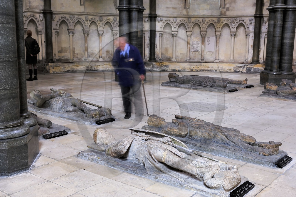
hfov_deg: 46.4
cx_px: 148
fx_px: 345
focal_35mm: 42
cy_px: 98
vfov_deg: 31.8
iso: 100
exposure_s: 1.3
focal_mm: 28
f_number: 10
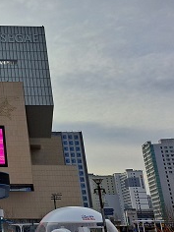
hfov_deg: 19.7
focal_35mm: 65
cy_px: 74
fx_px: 436
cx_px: -86
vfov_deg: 29.6
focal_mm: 5.23
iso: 50
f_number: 1.8
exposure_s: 1/6711
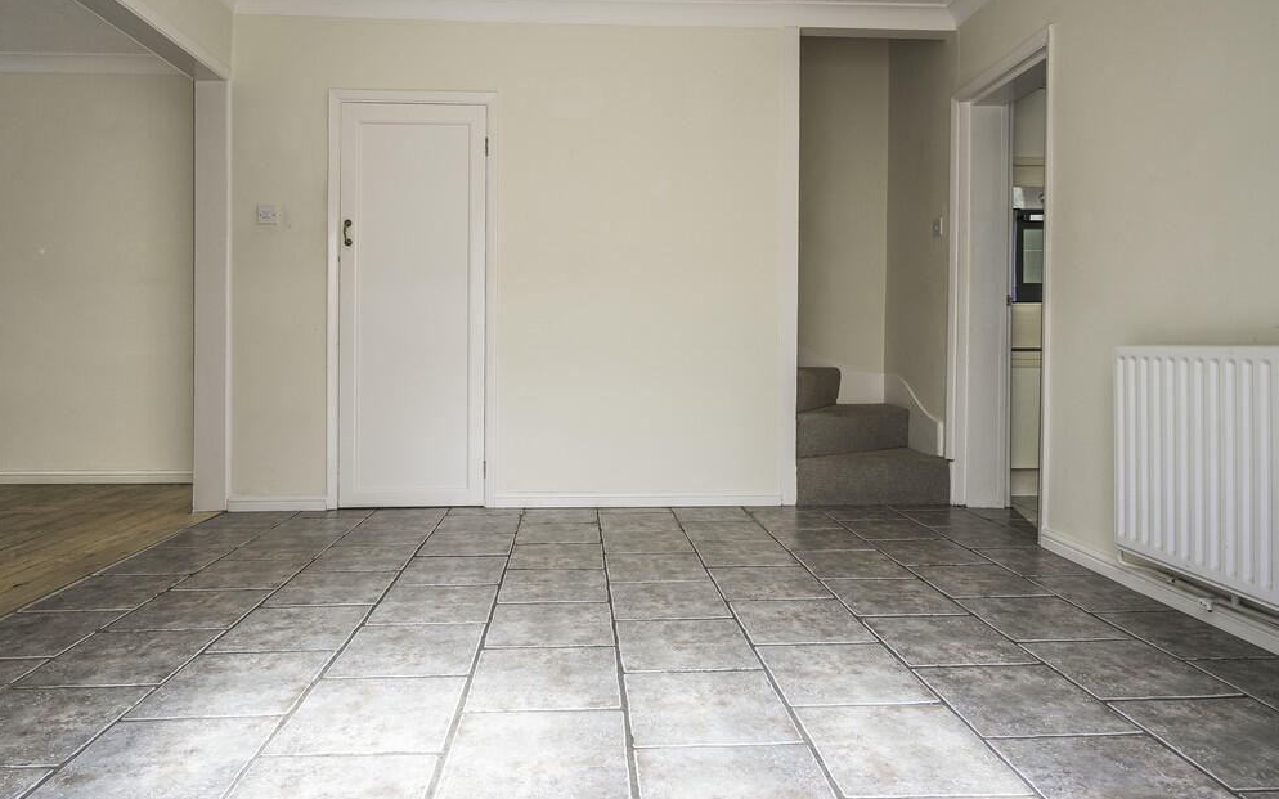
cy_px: 372
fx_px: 750
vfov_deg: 56.0
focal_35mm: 22
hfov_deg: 80.9
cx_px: 630
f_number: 7.1
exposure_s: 1/125
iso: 320
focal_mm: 20.5
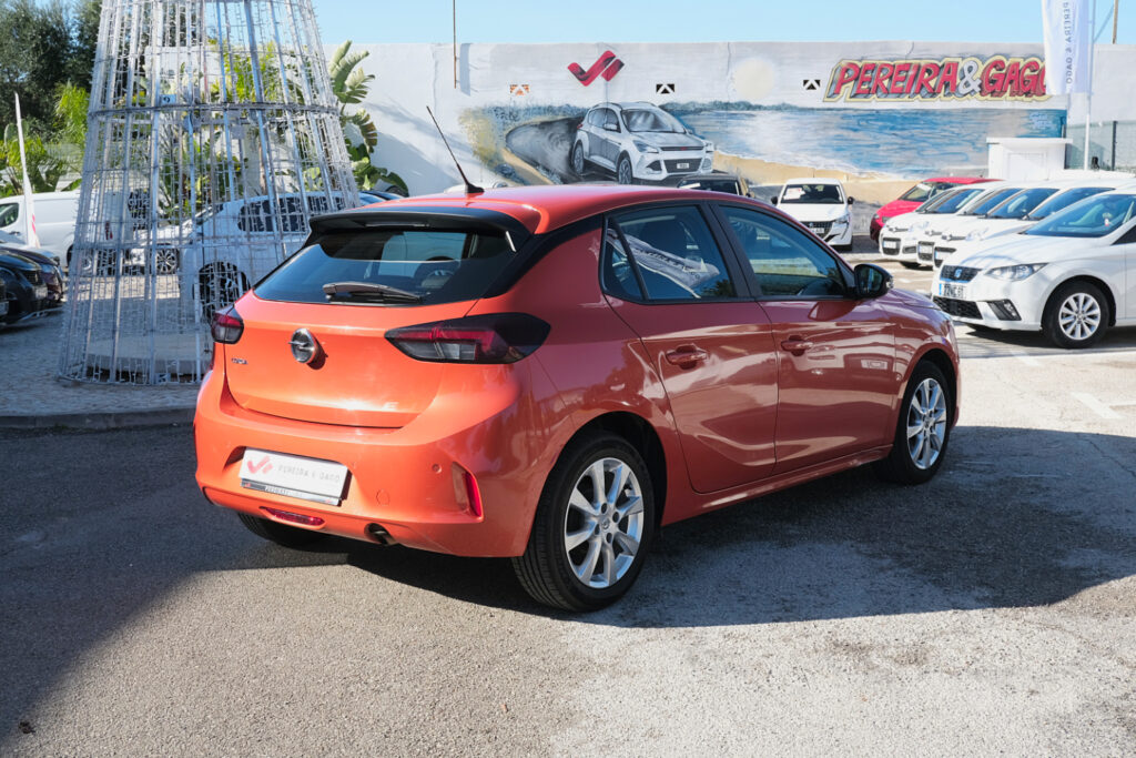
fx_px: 1325
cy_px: 379
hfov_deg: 46.4
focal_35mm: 42
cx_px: 568
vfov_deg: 31.9
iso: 160
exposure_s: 1/125
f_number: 9
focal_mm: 28
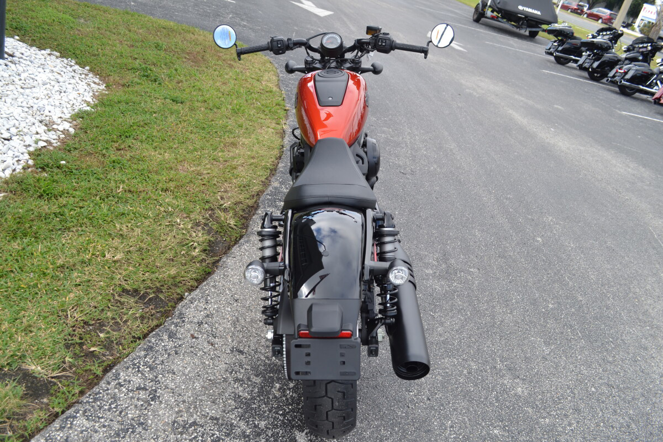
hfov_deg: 61.9
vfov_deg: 43.6
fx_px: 552
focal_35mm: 30
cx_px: 332
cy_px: 221
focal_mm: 20
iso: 100
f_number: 5.6
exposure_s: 1/125
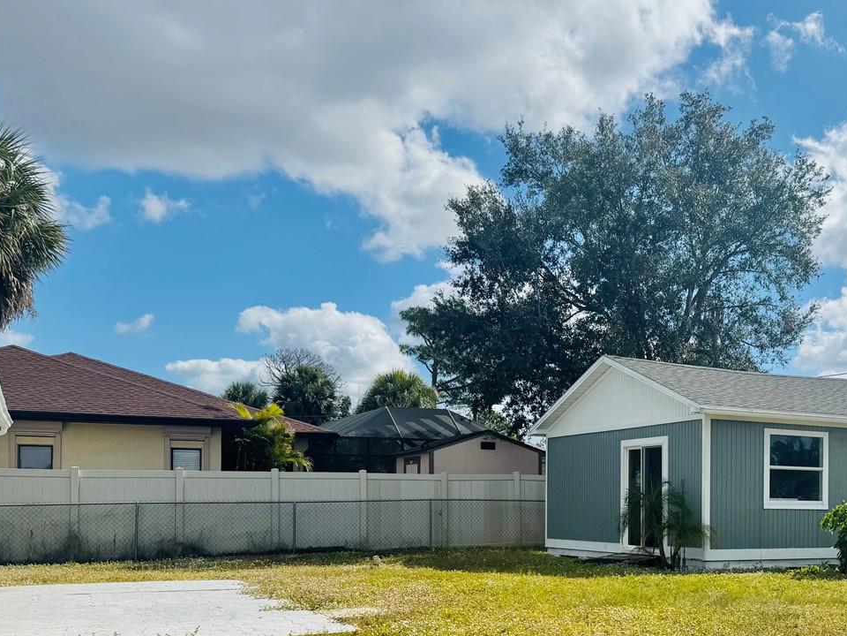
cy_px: 473
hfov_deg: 44.7
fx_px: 979
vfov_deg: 35.2
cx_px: 667
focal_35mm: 40
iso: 80
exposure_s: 1/9009
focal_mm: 6.76
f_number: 1.78
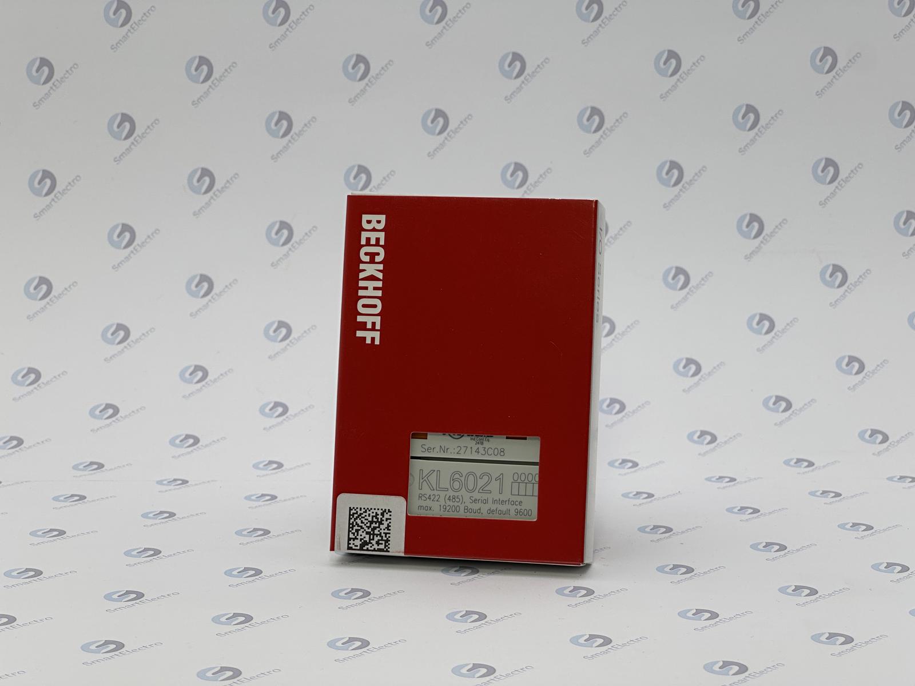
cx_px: 458
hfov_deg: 25.3
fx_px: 2035
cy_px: 343
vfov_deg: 19.1
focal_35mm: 77
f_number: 2.8
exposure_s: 1/180
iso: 32
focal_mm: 9
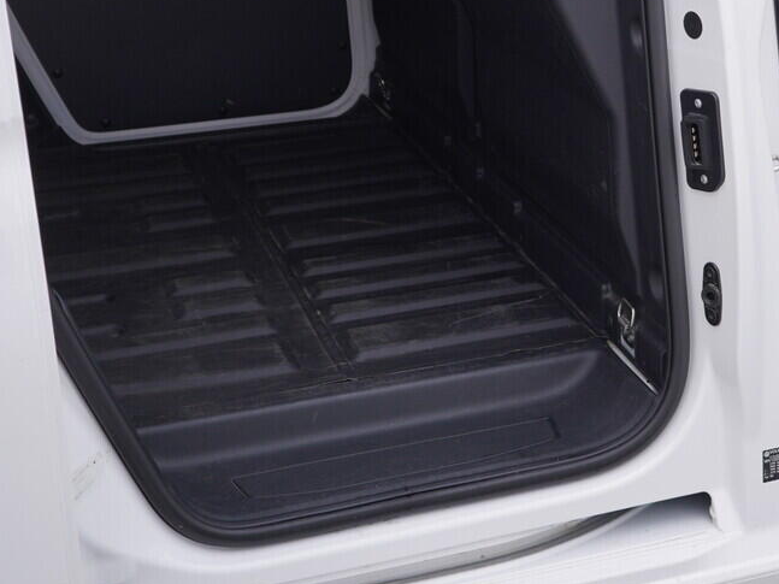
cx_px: 722
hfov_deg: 24.5
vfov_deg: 18.7
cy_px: 11
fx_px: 1732
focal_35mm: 77
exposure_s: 1/60
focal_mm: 24
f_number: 3.5
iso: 125
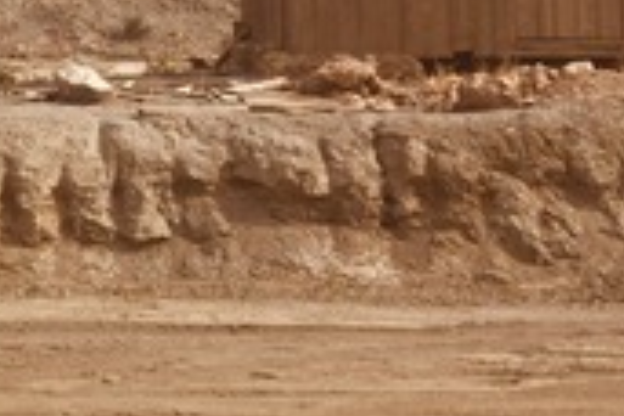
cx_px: -55
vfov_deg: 11.7
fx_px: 1959
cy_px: -153
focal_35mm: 113
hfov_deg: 17.5
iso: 25
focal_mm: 4.15
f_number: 2.2
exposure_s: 1/2331
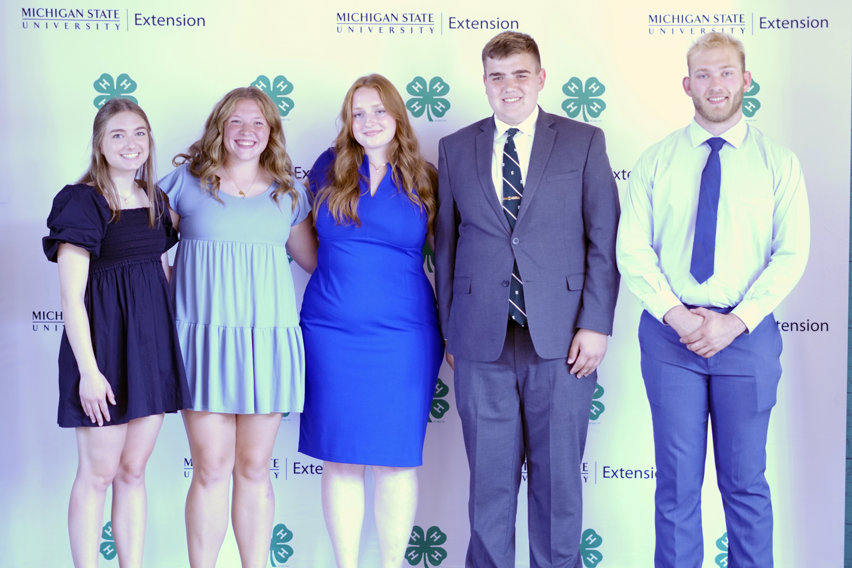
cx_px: 426
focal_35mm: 75
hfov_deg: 27.0
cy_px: 284
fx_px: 1775
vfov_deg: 18.2
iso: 500
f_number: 1.8
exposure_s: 1/40
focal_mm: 50
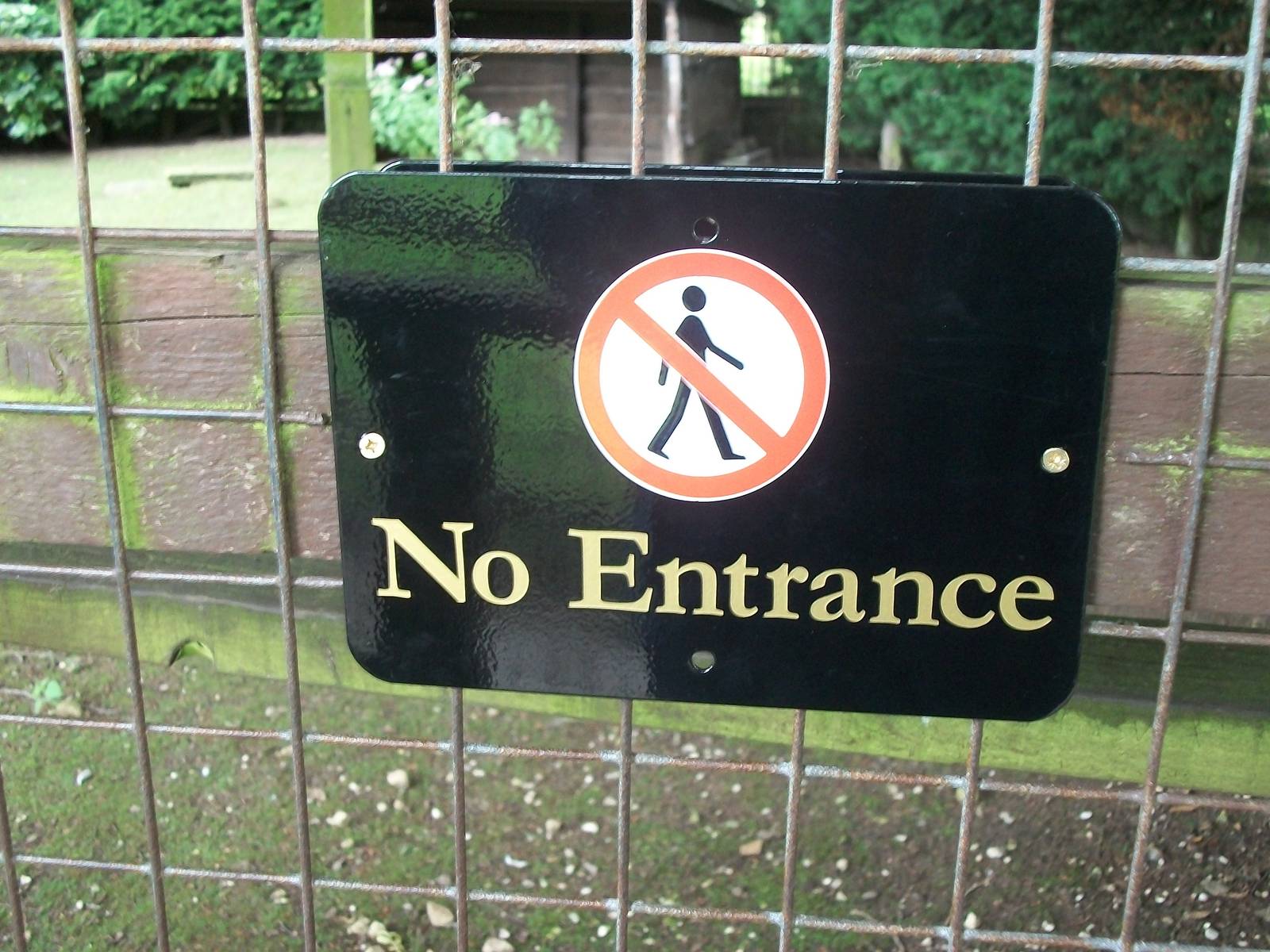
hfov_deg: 46.8
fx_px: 1468
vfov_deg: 36.0
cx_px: 635
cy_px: 476
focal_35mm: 40
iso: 220
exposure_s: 1/8
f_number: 3.2
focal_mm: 7.1
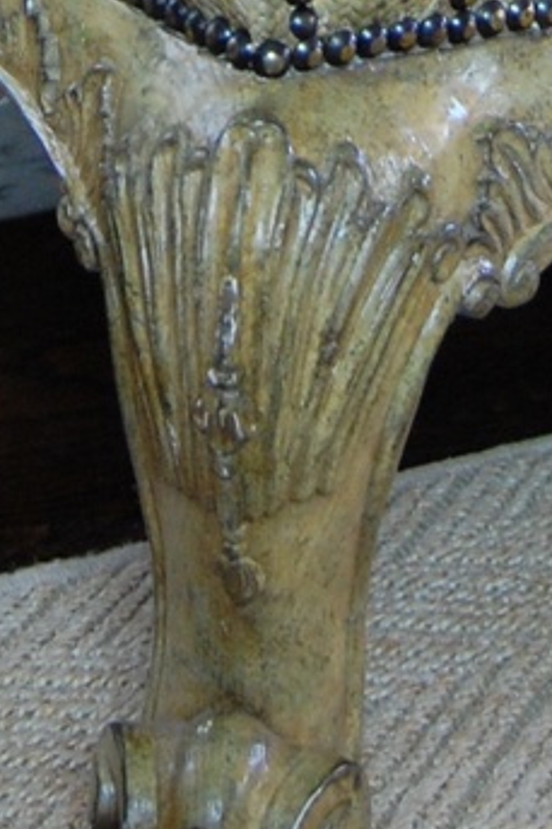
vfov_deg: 14.3
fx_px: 3016
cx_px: 224
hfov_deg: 10.5
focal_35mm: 131
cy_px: -540
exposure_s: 1/25
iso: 800
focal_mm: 20
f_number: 3.8
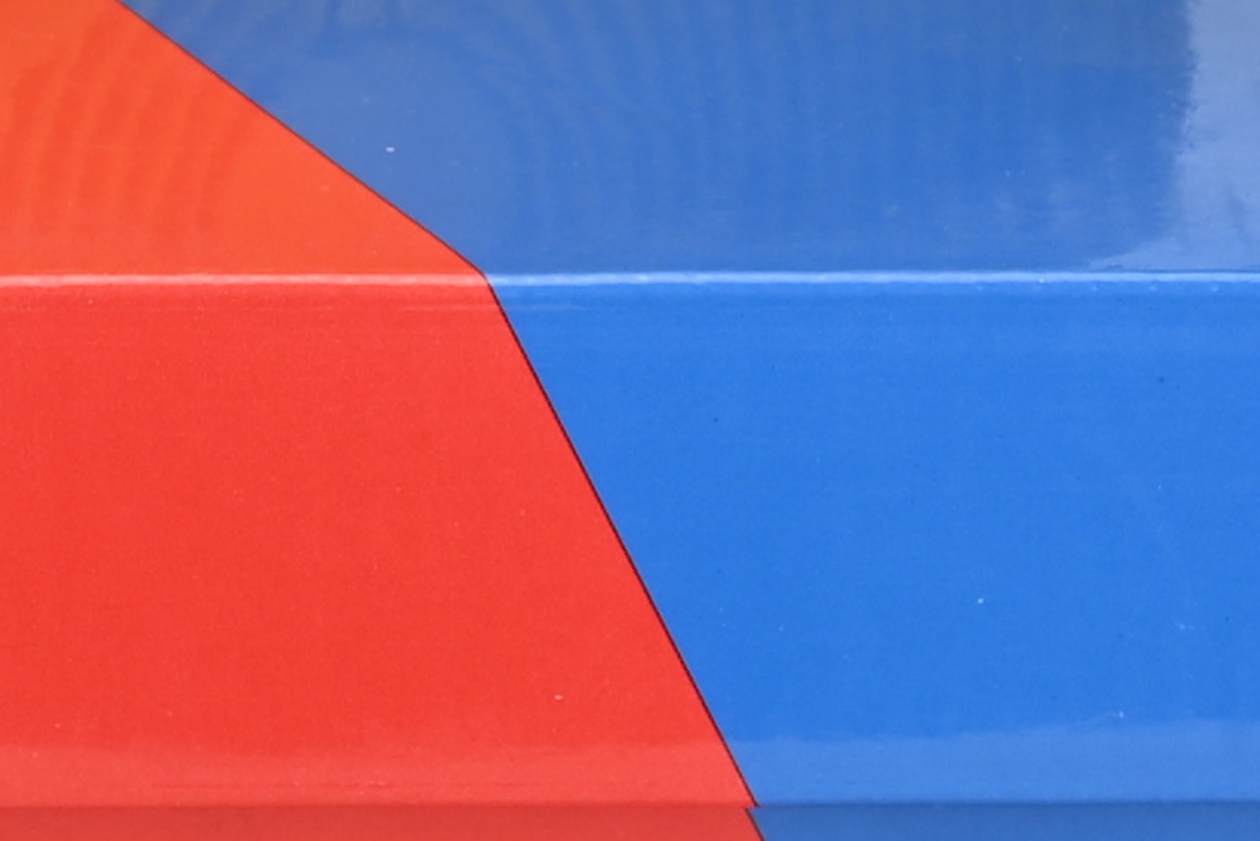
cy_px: -169
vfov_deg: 4.5
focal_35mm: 307
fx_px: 10750
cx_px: 351
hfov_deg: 6.7
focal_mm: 43
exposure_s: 1/200
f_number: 11
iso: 100
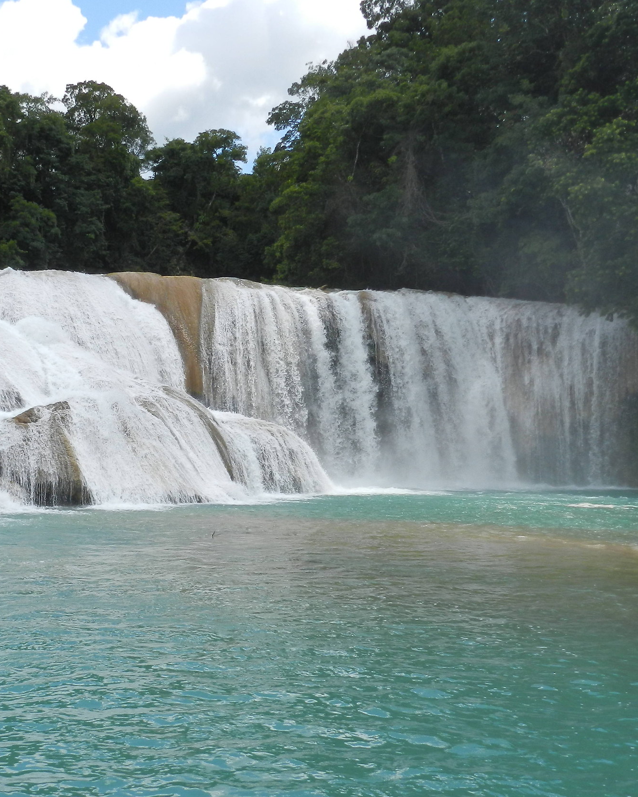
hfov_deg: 32.4
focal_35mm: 45
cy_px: 419
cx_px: 118
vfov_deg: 41.1
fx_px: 1062
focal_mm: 5.6
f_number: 4
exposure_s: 1/1000
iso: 160
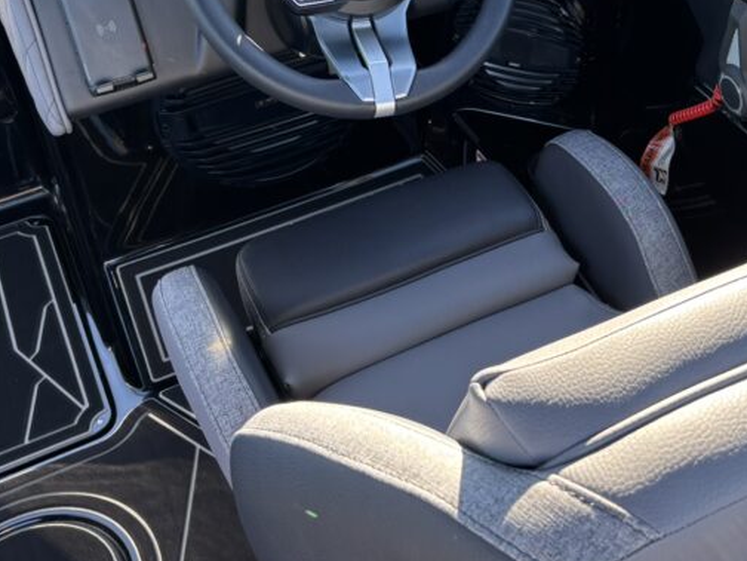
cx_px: 524
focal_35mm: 55
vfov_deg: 26.1
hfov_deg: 34.5
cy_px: 123
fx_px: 1187
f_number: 1.6
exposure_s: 1/141
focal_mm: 5.96
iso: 40
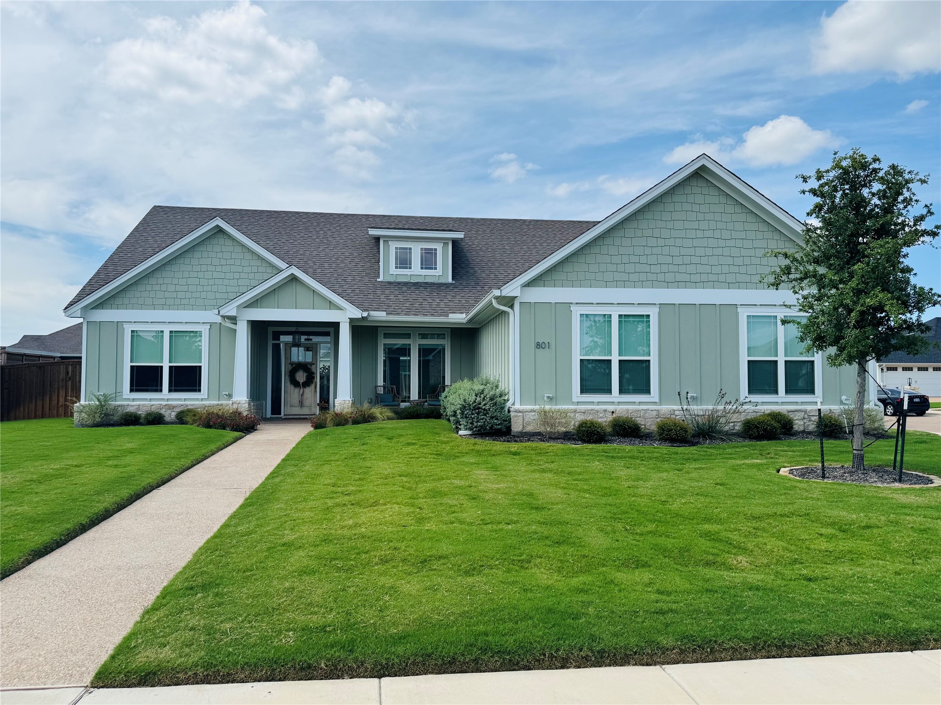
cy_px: 352
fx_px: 652
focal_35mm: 24
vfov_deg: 56.8
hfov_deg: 71.6
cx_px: 470
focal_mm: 6.76
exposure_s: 1/6410
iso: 80
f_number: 1.78
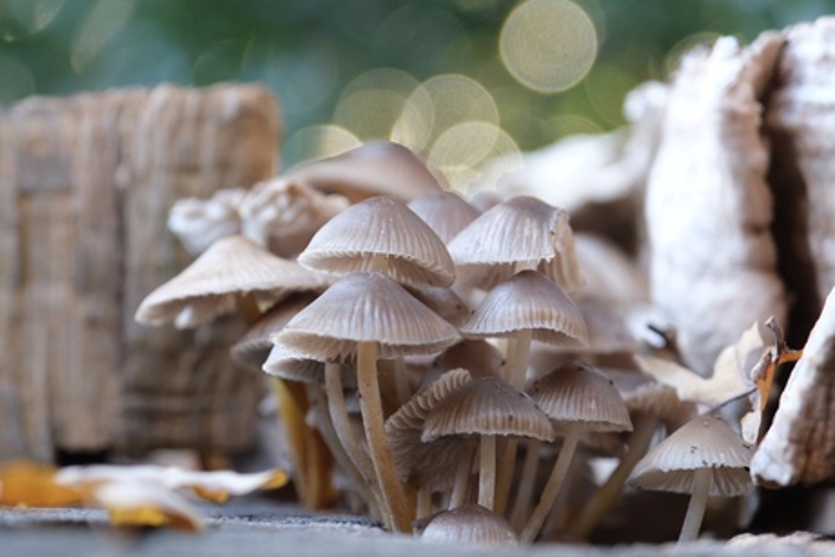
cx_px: 418
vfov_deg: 11.4
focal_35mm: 120
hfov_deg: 17.1
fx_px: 2784
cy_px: 278
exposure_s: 1/42
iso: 1000
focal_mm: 80
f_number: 4
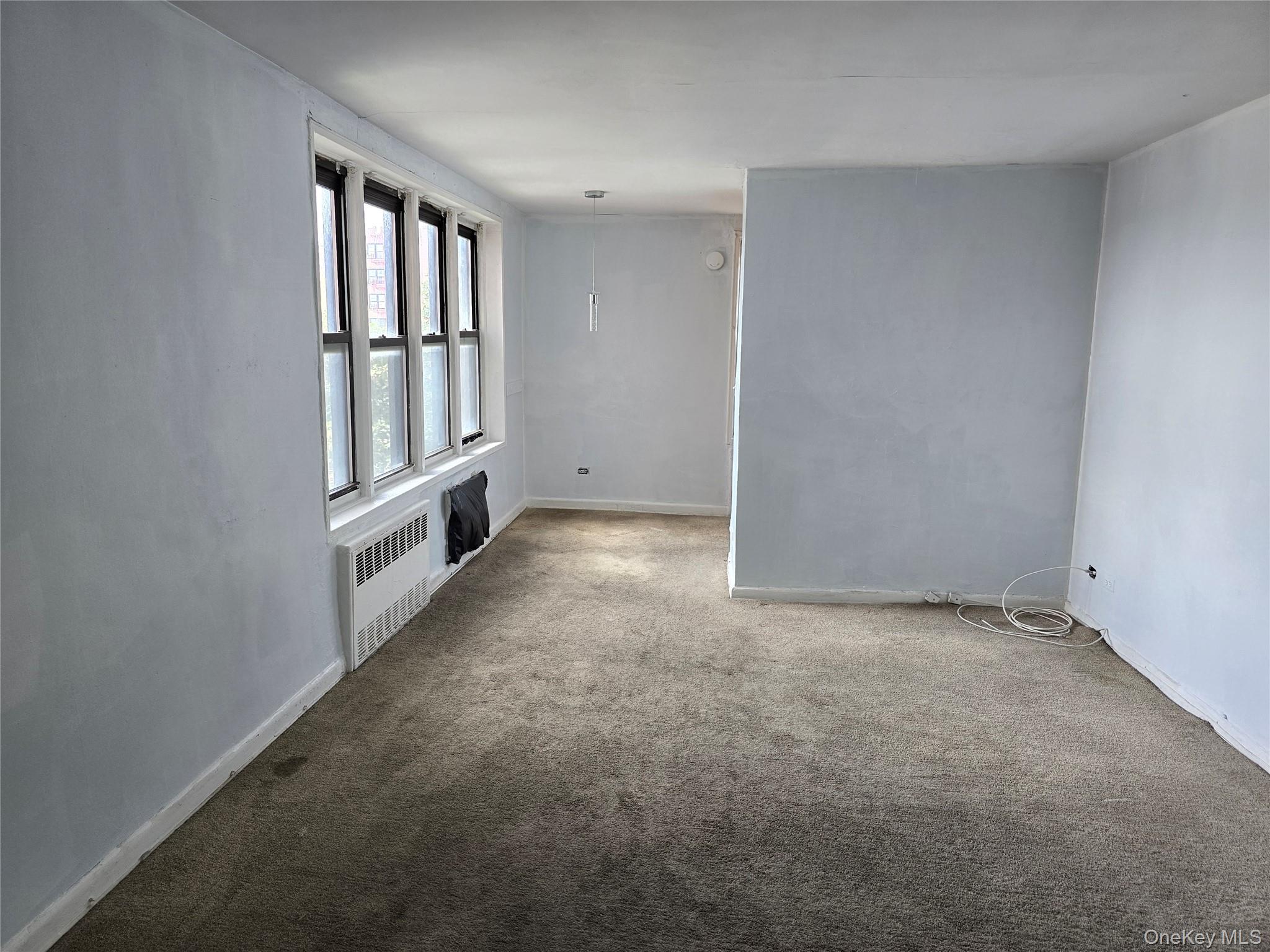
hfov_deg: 73.9
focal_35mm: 23
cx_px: 635
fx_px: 844
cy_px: 476
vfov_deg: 58.9
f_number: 1.7
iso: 125
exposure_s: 1/180
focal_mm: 6.3
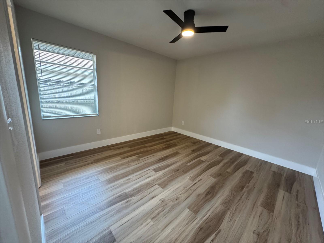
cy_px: 122
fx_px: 131
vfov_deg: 85.7
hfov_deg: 102.1
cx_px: 162
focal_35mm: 14
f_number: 2.2
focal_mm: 2.22
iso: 200
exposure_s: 1/60
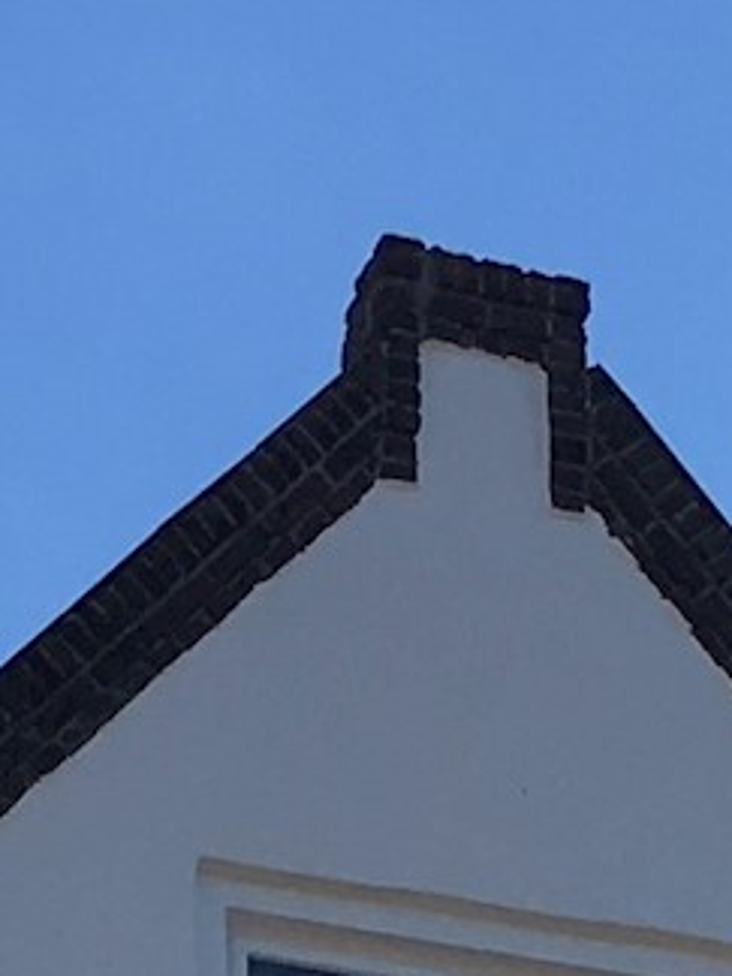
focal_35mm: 229
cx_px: 241
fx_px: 6457
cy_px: 2991
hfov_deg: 6.5
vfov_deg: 7.5
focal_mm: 4.15
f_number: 2.2
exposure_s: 1/1326
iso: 25
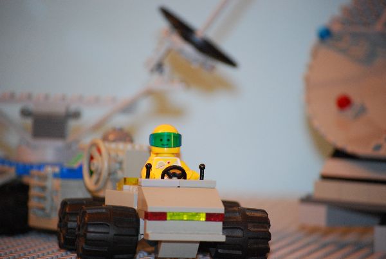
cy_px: 130
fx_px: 1868
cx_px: 193
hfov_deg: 11.8
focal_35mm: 174
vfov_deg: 7.9
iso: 800
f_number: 4.8
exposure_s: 1/60
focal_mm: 116
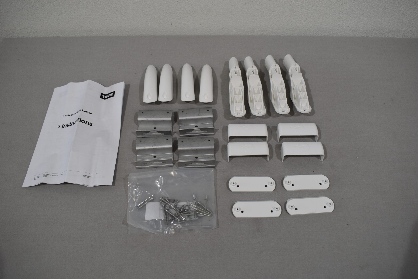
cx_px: 209
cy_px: 140
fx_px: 366
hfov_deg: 59.5
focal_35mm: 32
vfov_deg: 41.7
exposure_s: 1/125
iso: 250
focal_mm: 21
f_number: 5.6
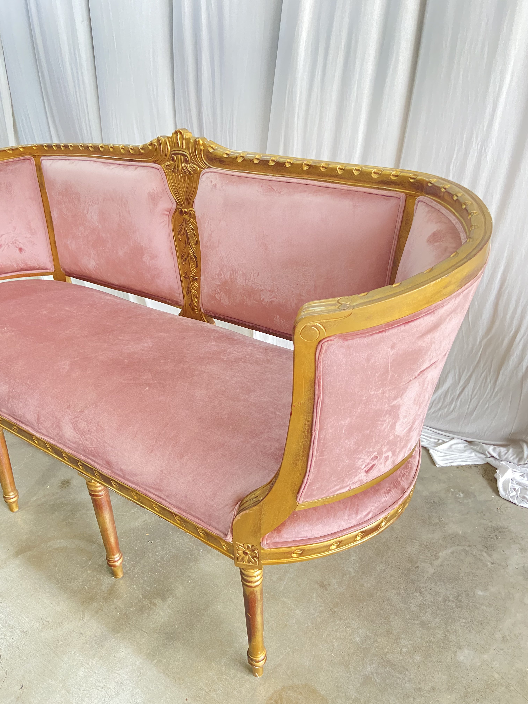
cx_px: 264
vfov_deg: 67.3
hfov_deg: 53.1
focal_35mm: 26
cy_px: 352
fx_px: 529
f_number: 1.8
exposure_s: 1/60
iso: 320
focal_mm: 4.2
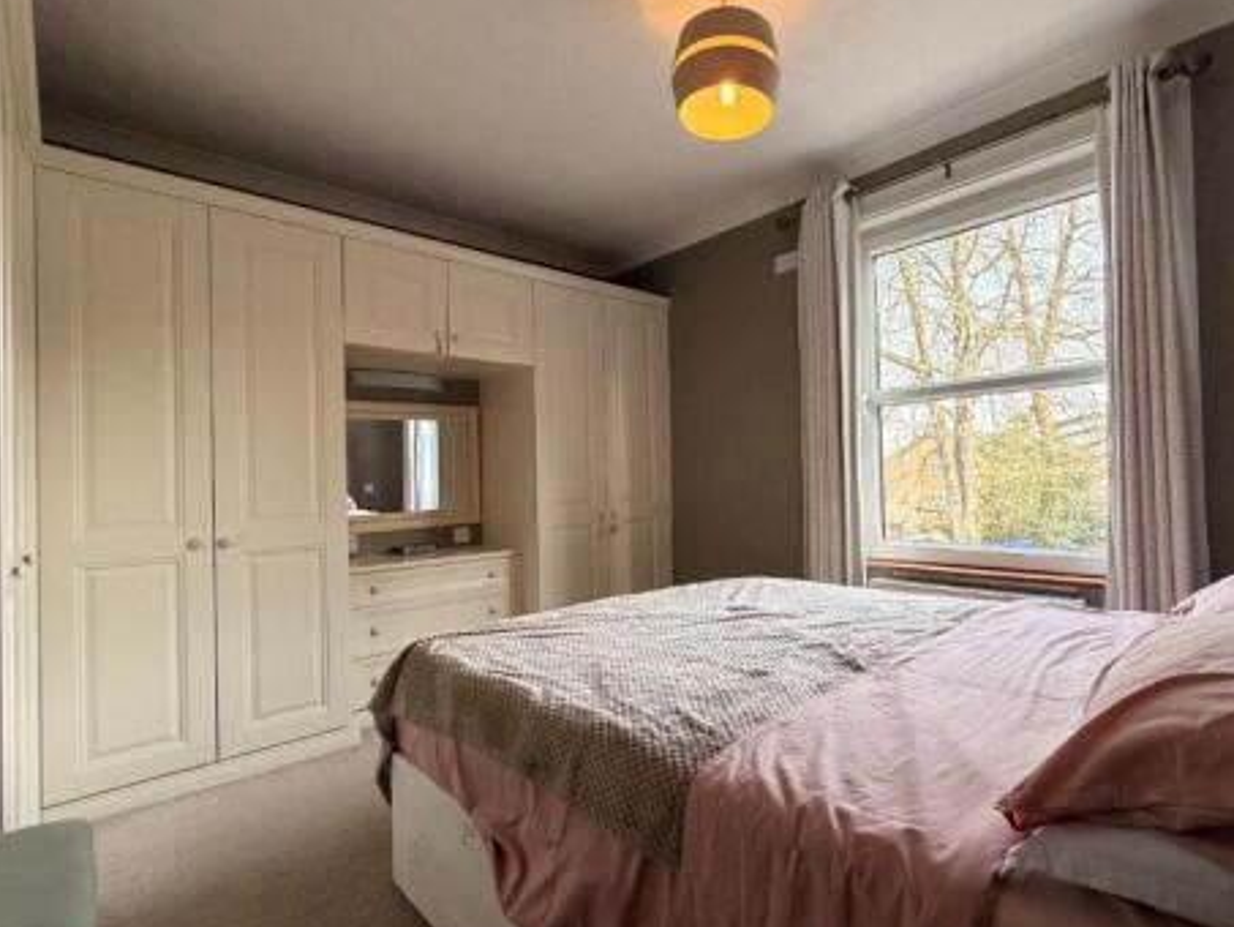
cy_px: 465
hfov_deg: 87.4
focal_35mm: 18
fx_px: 642
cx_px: 685
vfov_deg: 71.6
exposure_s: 1/100
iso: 250
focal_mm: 2.22
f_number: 2.2
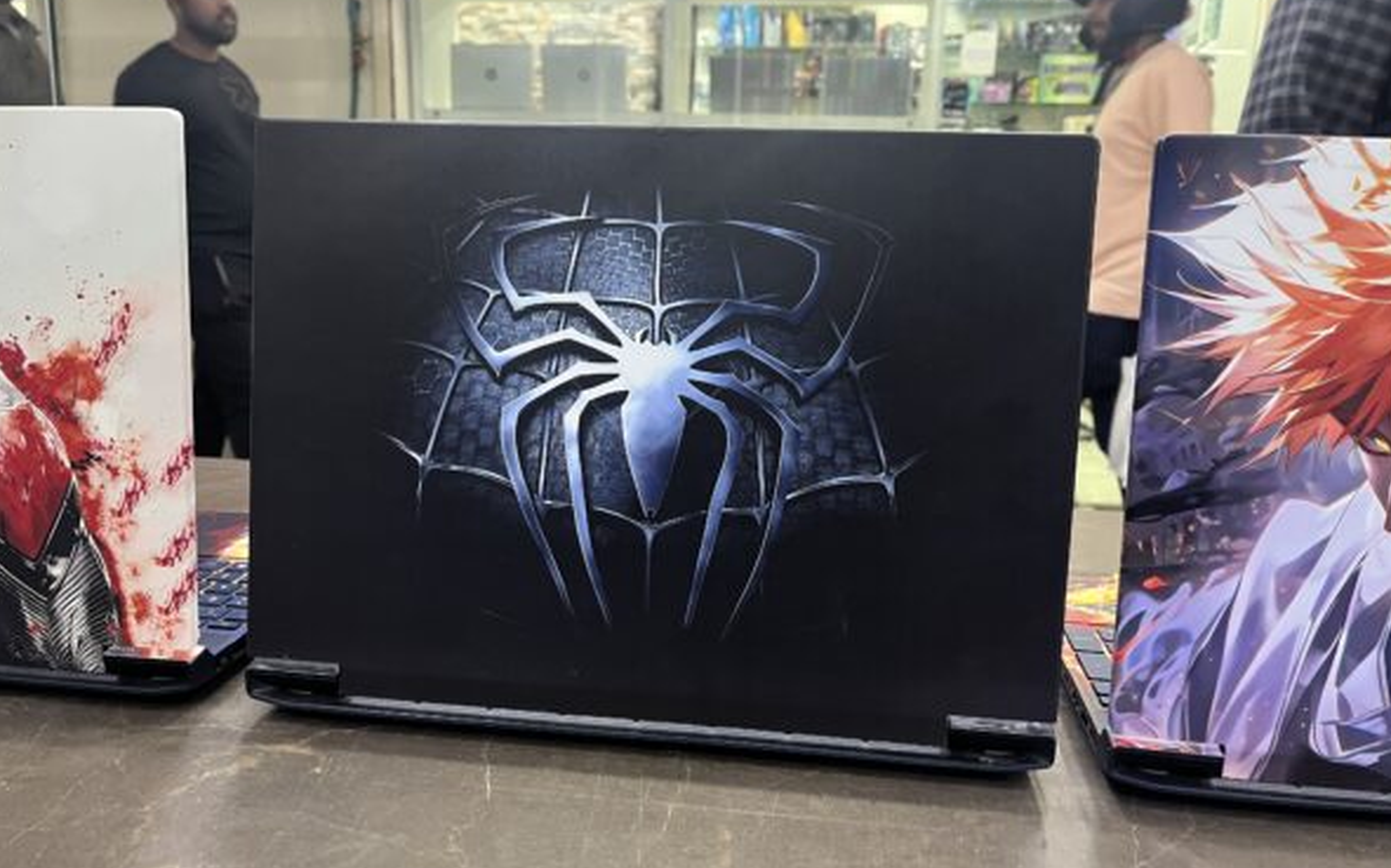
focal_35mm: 28
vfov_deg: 44.5
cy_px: 456
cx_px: 697
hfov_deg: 66.5
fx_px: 1061
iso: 250
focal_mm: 5.1
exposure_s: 1/50
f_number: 1.6
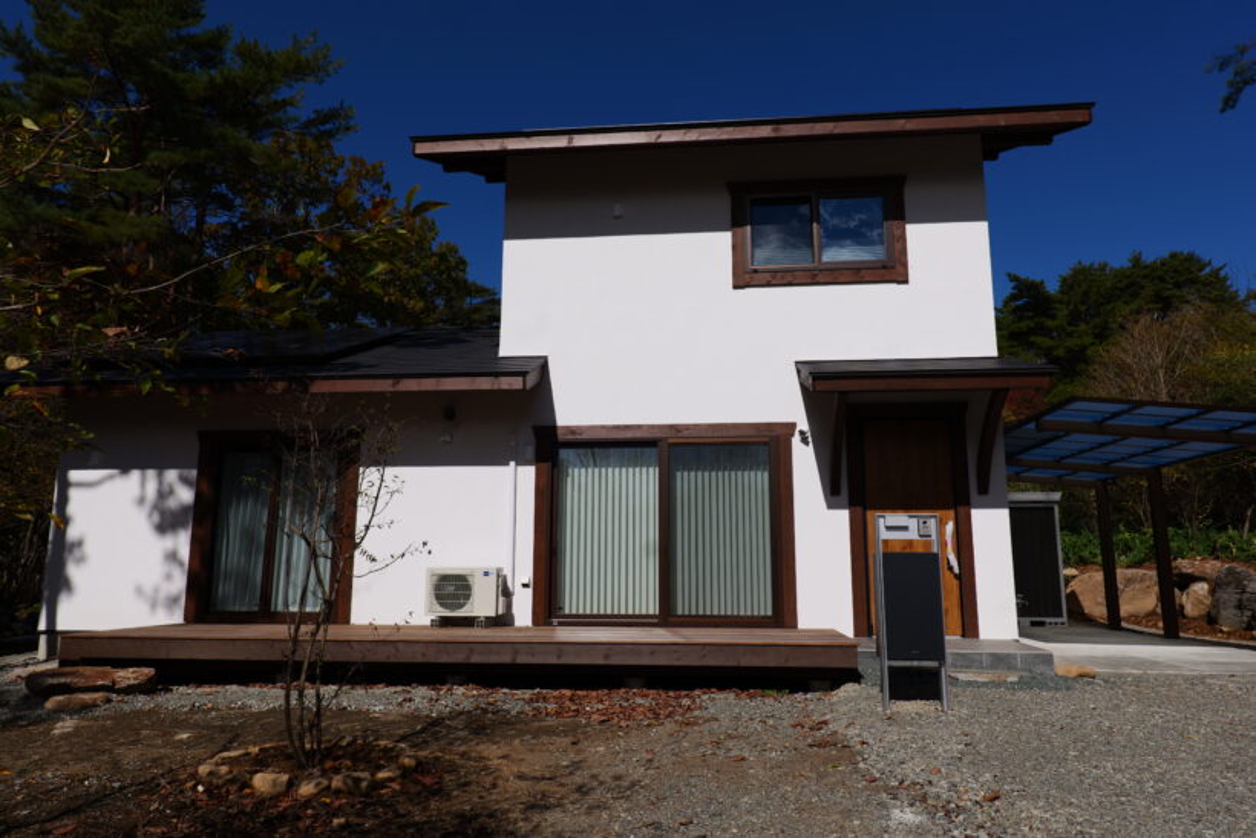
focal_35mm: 24
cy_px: 419
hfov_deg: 73.7
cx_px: 628
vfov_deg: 53.2
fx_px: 837
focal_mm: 24
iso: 100
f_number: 10
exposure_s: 1/400
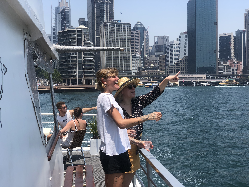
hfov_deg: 36.8
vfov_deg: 28.0
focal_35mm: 52
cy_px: 94
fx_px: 374
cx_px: 124
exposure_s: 1/941
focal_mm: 6
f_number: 2.4
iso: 16
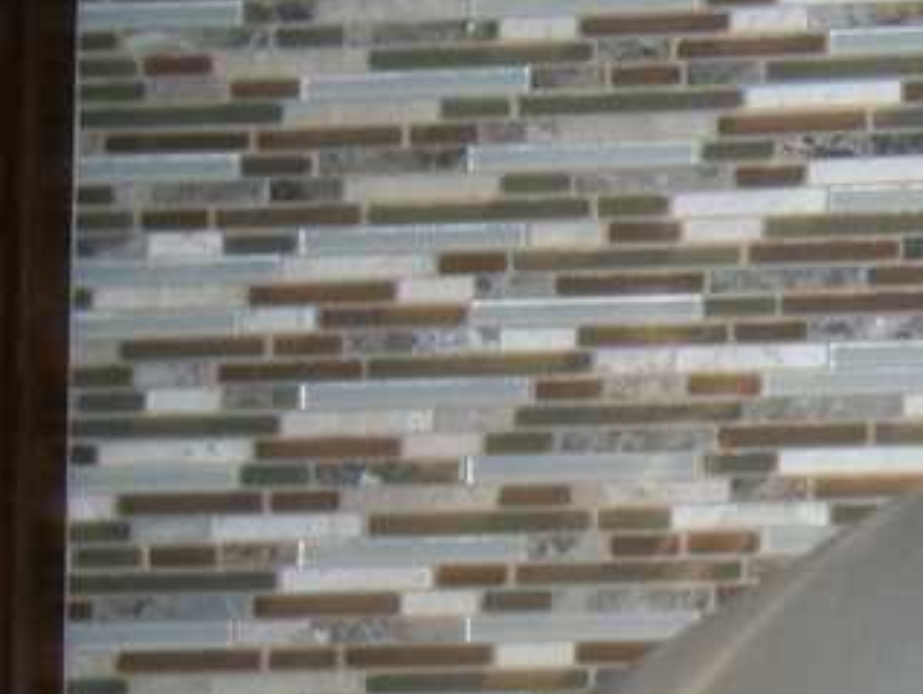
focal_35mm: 109
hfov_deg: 16.3
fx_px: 2909
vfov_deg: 13.1
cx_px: 1418
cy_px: 932
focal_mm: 4.7
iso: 125
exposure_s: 1/30
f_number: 2.8
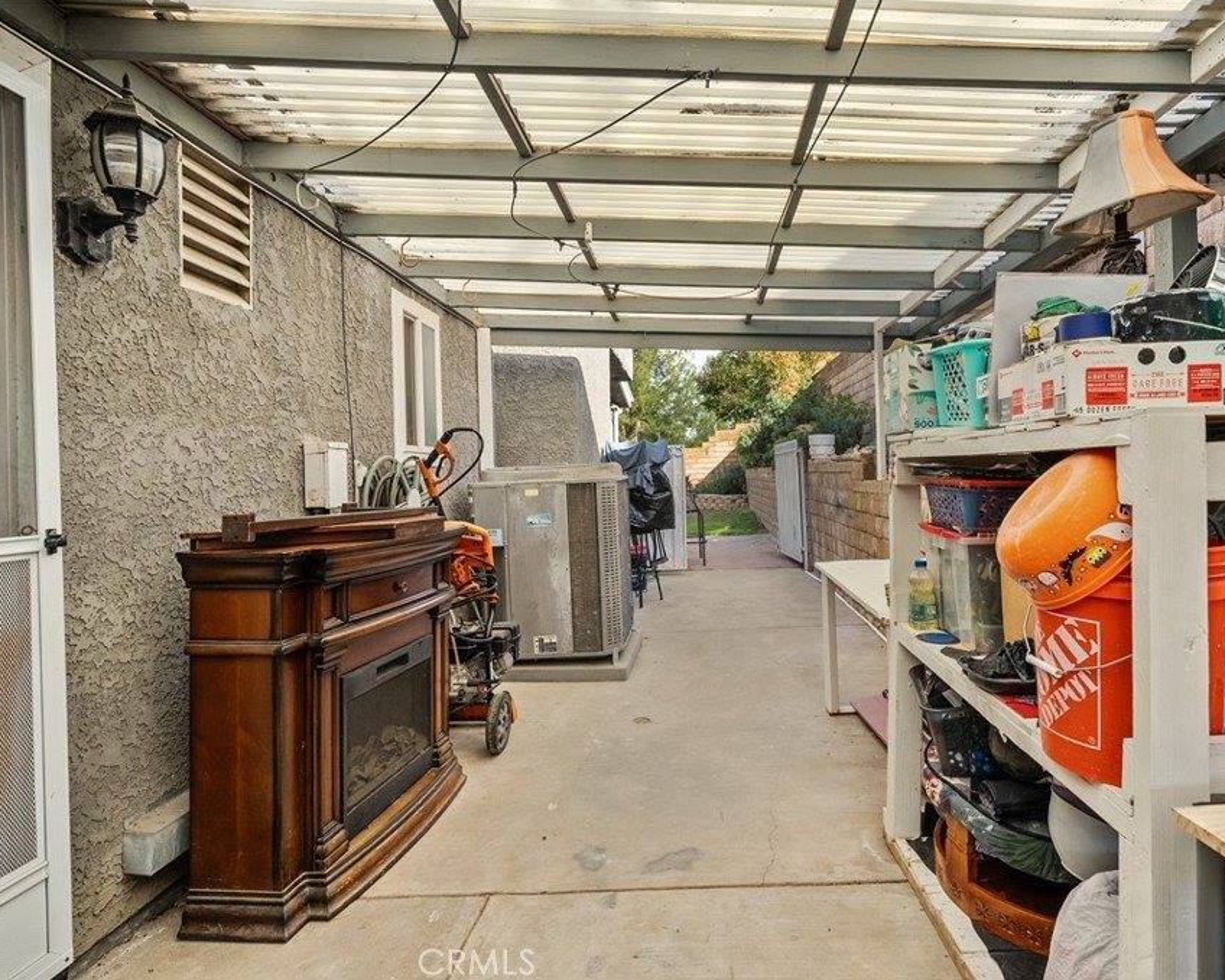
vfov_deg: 77.0
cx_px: 699
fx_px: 616
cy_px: 489
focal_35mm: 17
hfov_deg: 89.1
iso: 200
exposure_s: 1/50
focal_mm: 15
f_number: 9
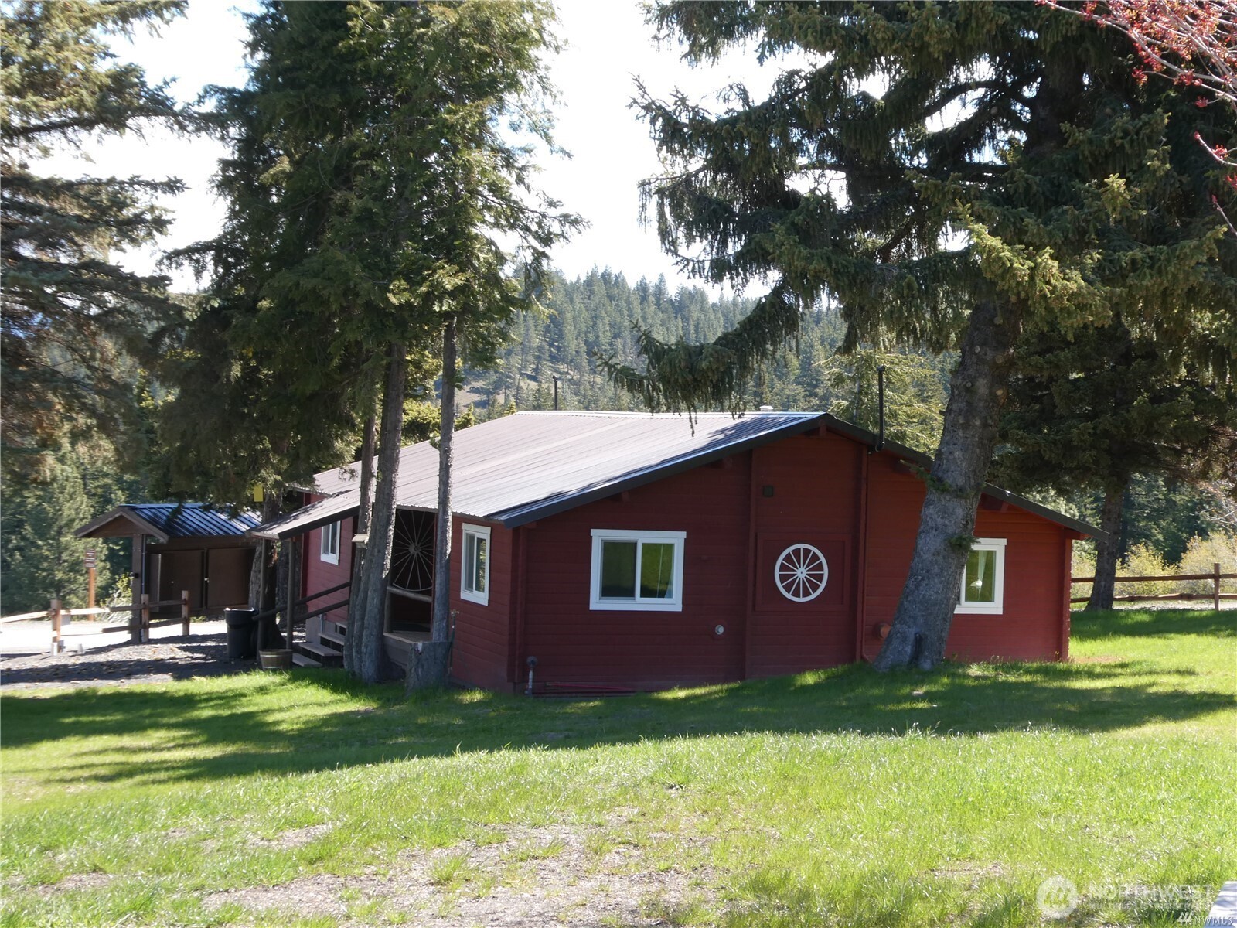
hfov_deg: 31.7
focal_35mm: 61
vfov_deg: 24.0
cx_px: 618
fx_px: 2180
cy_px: 464
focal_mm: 10.9
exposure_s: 1/80
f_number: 5.6
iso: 80
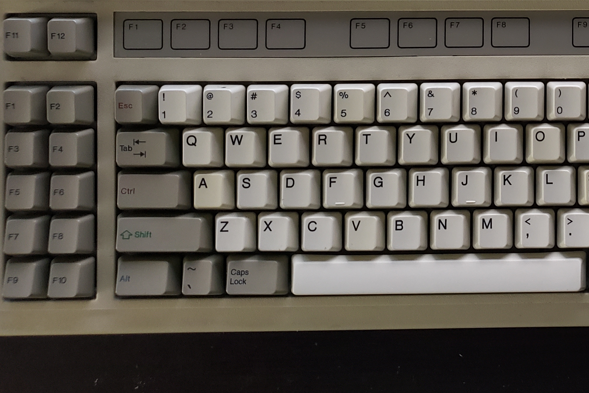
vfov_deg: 23.4
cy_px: -44
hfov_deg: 34.5
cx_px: 545
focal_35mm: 54
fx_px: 883
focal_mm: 4.3
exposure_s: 1/11
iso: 250
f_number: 1.5
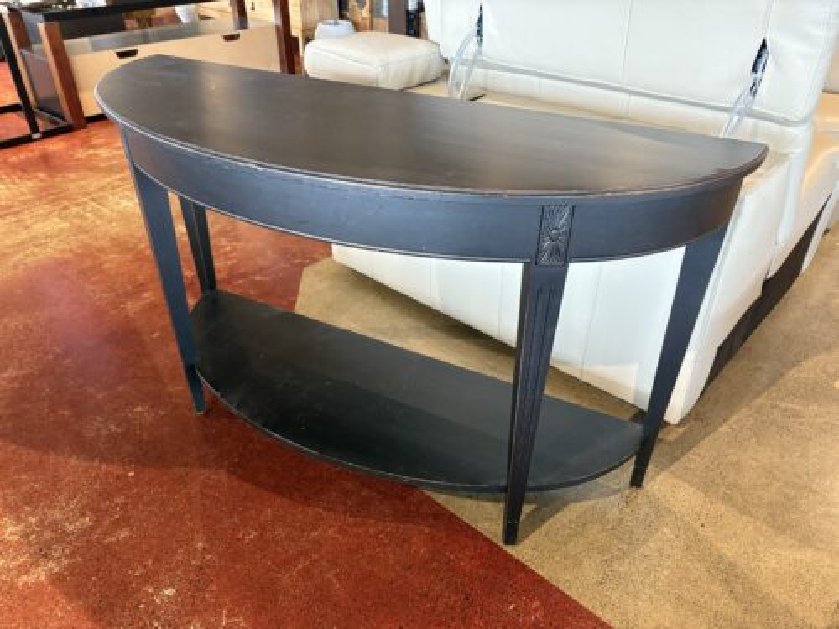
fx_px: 630
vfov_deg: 53.1
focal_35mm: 26
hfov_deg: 67.3
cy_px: 314
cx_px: 420
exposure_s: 1/60
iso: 250
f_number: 1.6
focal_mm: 5.96
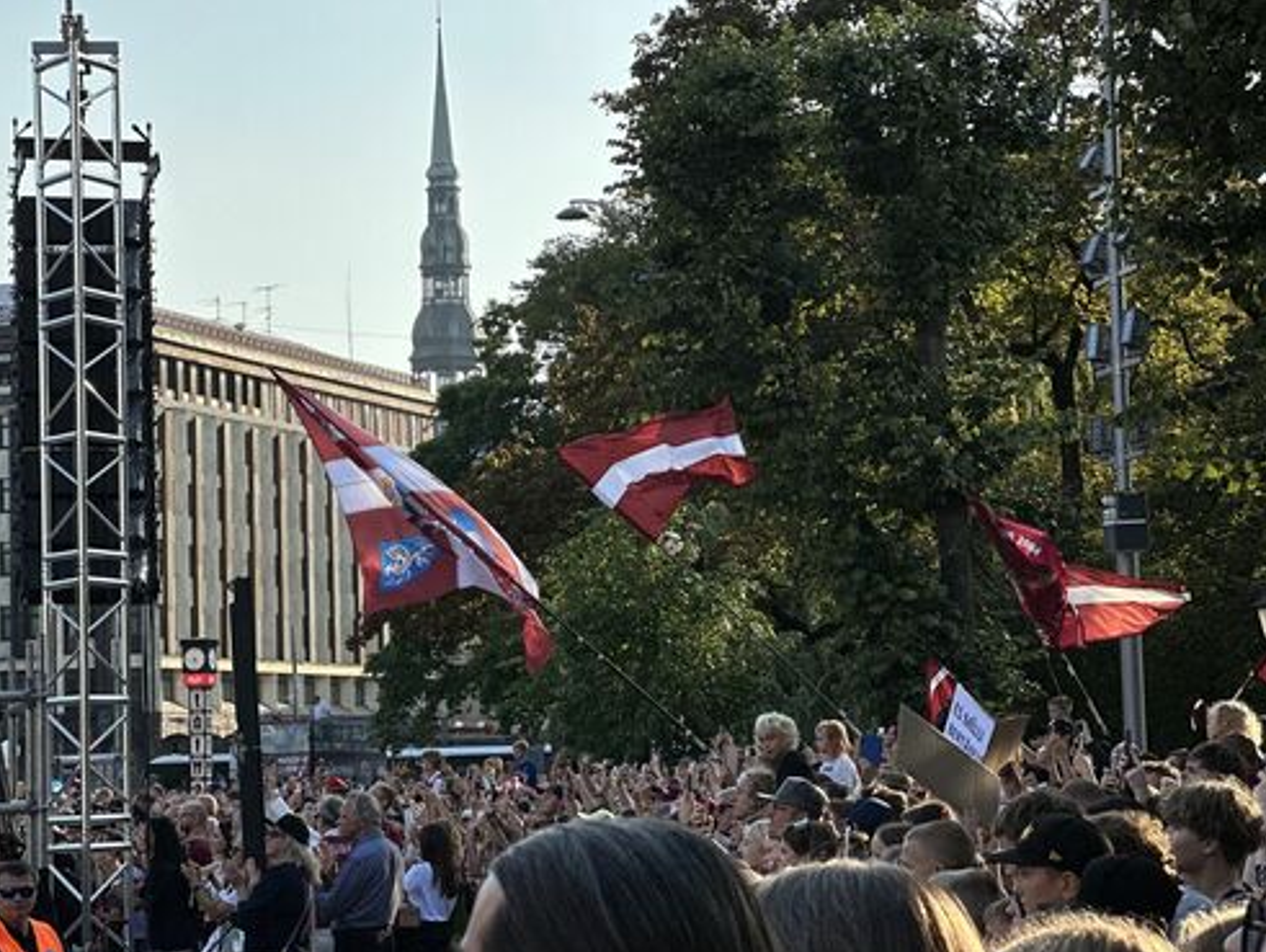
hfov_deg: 20.8
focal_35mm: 94
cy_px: 490
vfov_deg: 15.7
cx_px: 557
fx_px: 3440
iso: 32
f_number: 2.8
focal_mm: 9
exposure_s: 1/727
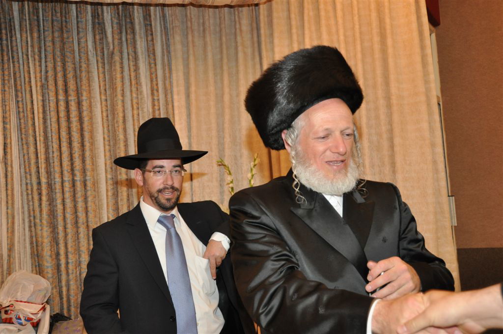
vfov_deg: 34.1
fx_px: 544
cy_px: 167
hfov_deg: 49.6
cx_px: 252
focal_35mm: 39
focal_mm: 26
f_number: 4
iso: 800
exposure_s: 1/60
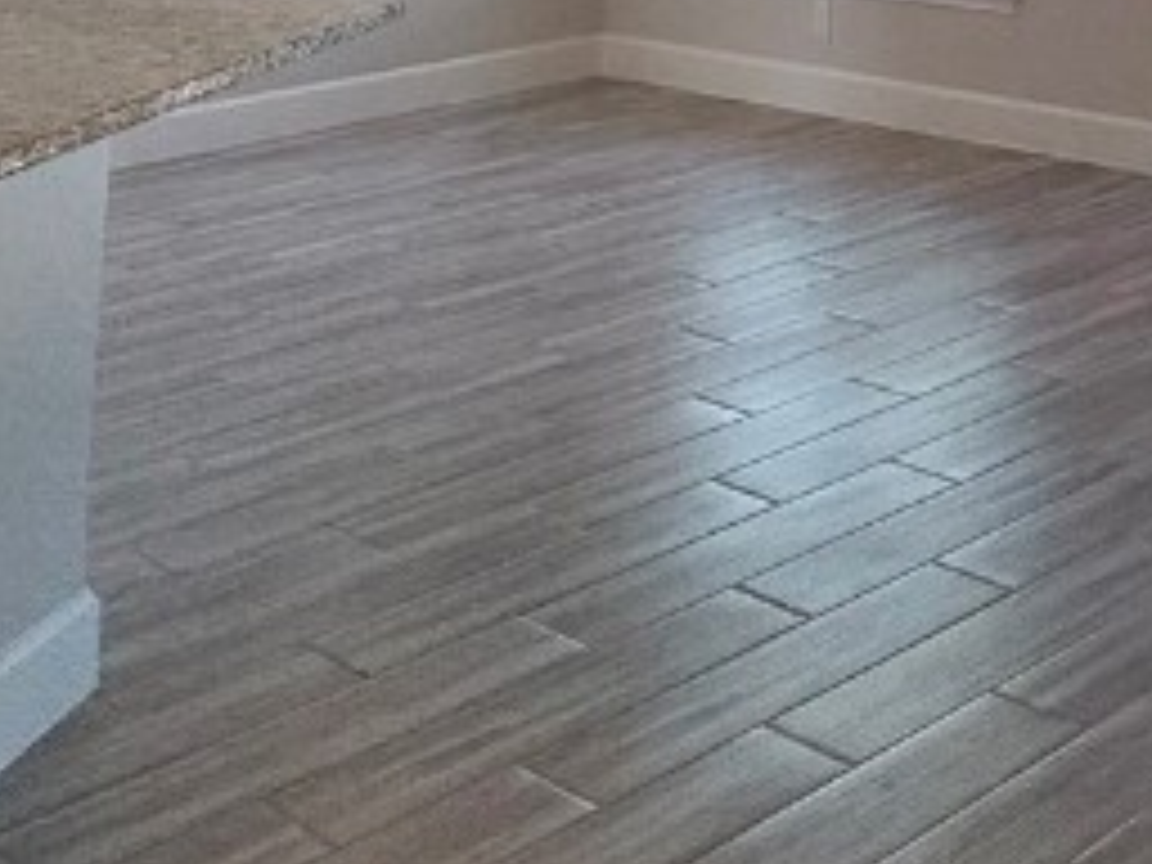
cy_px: -459
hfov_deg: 24.5
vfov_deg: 21.5
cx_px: 1827
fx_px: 1864
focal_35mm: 56
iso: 64
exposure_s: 1/238
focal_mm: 2.22
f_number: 2.2
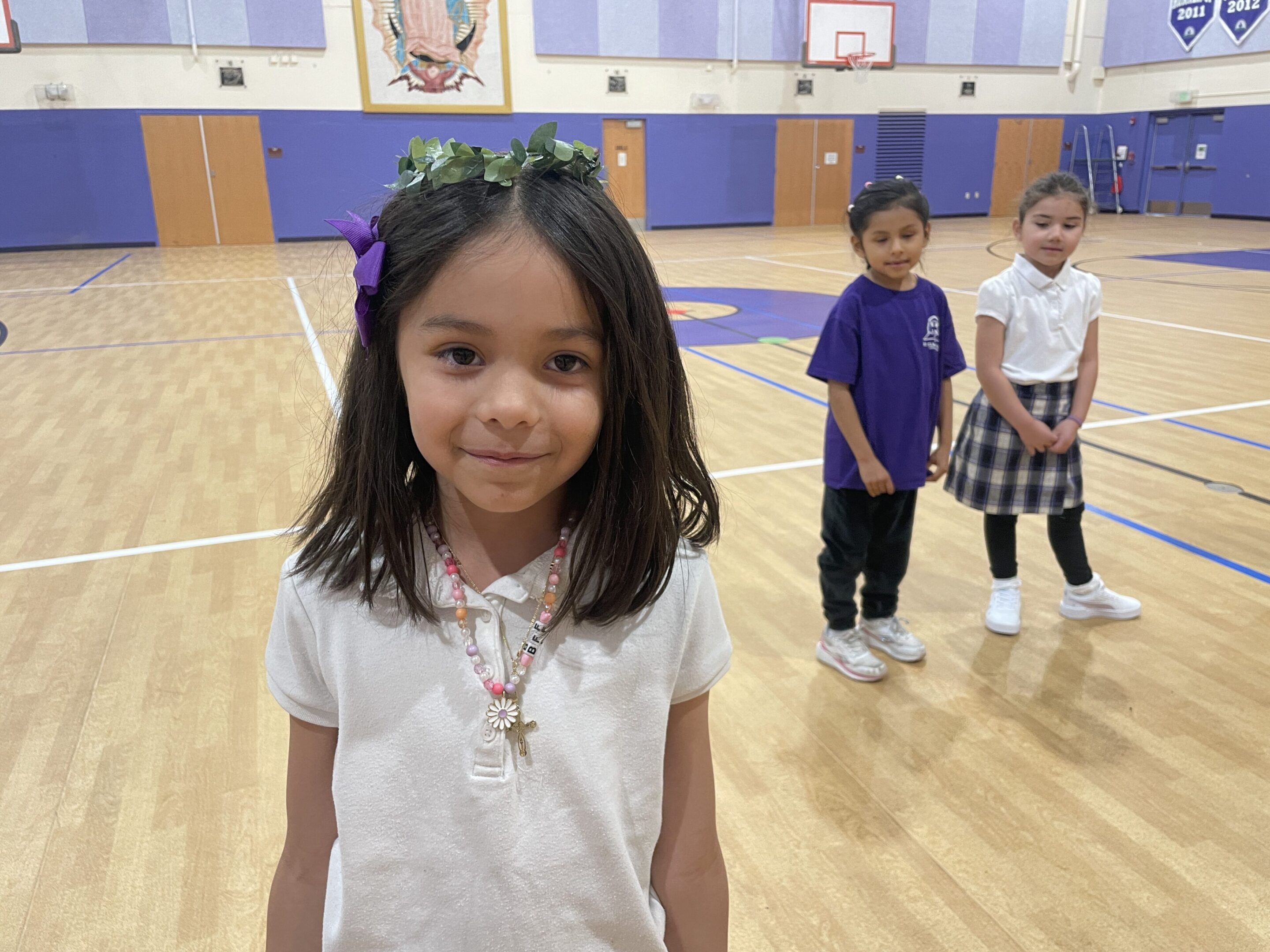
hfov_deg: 67.3
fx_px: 954
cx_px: 635
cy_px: 476
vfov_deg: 53.1
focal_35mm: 26
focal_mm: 4.2
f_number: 1.6
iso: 160
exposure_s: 1/60
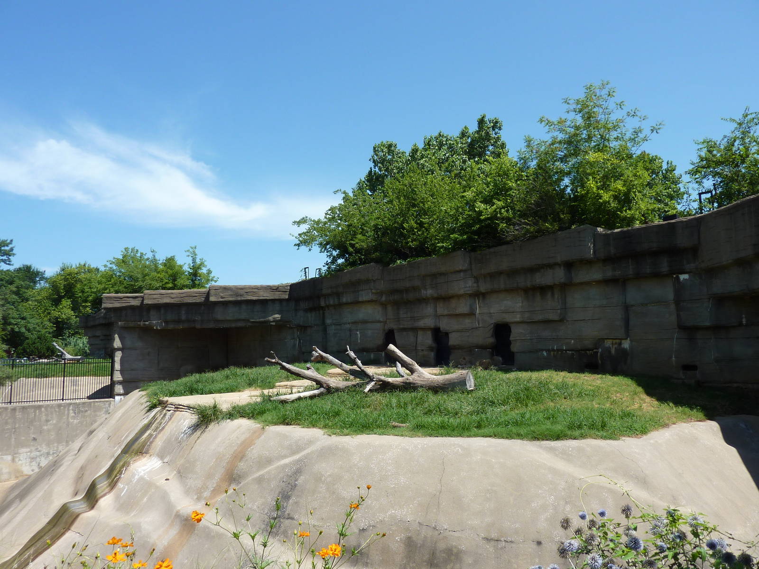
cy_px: 284
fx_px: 548
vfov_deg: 54.9
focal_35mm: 25
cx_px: 380
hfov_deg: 69.4
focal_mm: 4.1
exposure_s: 1/640
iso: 80
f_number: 3.5
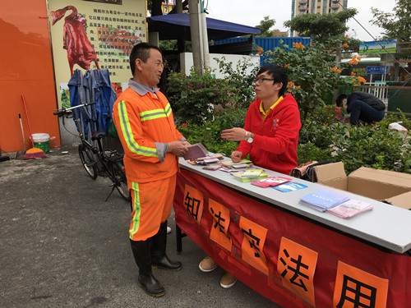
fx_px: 344
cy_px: 154
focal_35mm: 29
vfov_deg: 48.2
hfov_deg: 61.7
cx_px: 206
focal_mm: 4.15
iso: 25
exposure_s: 1/323
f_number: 2.2
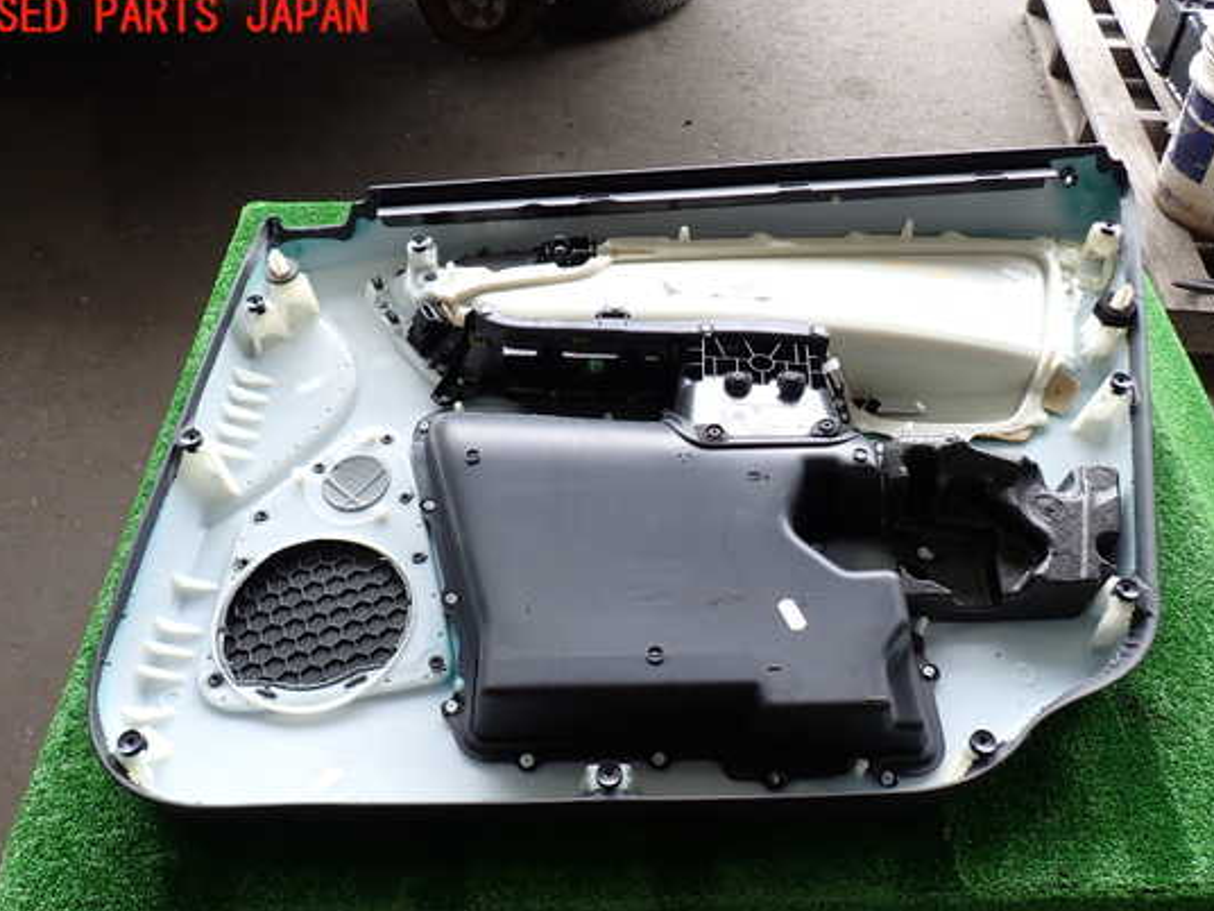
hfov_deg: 63.4
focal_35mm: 28
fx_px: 982
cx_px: 636
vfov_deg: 49.7
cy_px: 499
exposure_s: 1/100
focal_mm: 4.5
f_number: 2.8
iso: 100
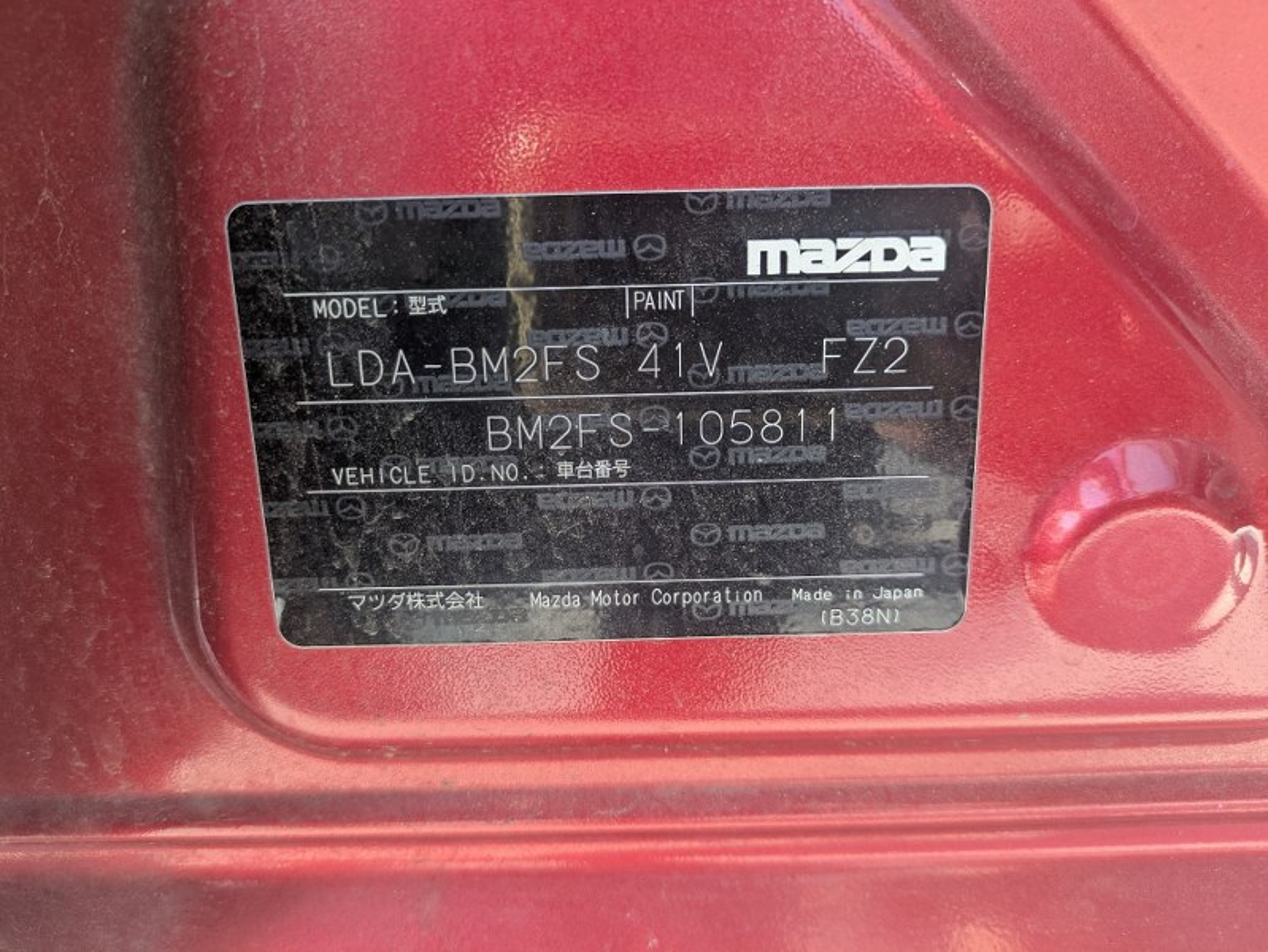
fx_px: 916
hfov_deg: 69.4
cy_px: 476
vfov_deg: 54.9
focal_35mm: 25
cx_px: 634
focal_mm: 5.43
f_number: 1.89
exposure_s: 1/359
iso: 121
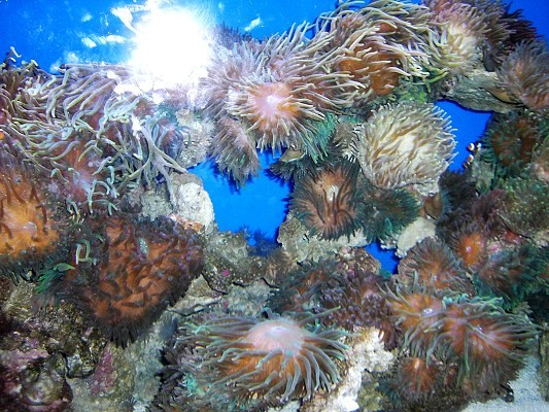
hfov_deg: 49.0
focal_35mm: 38
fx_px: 603
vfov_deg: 37.7
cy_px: 206
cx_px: 274
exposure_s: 1/60
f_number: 2.7
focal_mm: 6.2
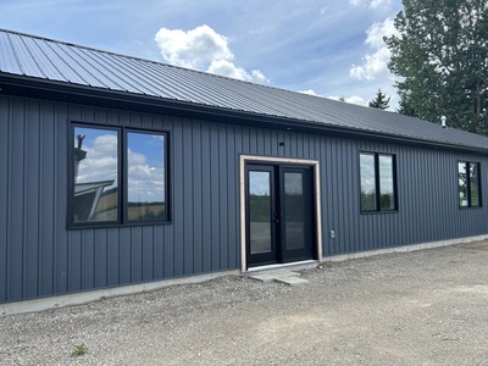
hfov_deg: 67.3
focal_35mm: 26
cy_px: 183
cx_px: 244
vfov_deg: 53.1
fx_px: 367
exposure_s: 1/1698
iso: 50
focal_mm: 5.7
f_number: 1.5
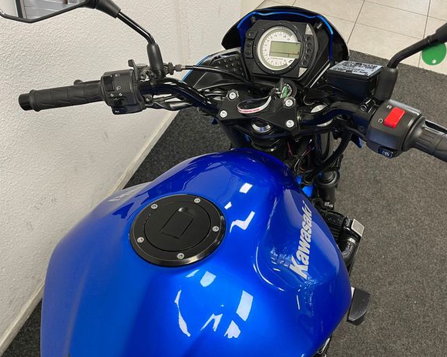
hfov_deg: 62.2
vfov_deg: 51.5
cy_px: 181
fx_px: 370
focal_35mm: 28
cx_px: 237
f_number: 1.6
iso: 125
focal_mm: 5.1
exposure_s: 1/50
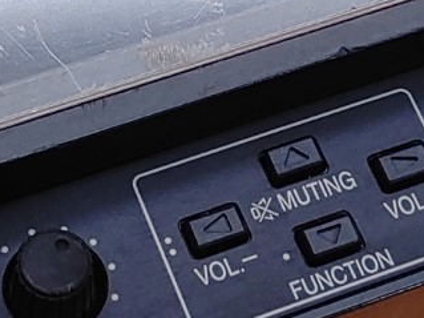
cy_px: 79
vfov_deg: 10.6
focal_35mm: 140
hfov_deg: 14.1
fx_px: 1714
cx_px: 230
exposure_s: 1/62
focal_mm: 4.36
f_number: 1.8
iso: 100
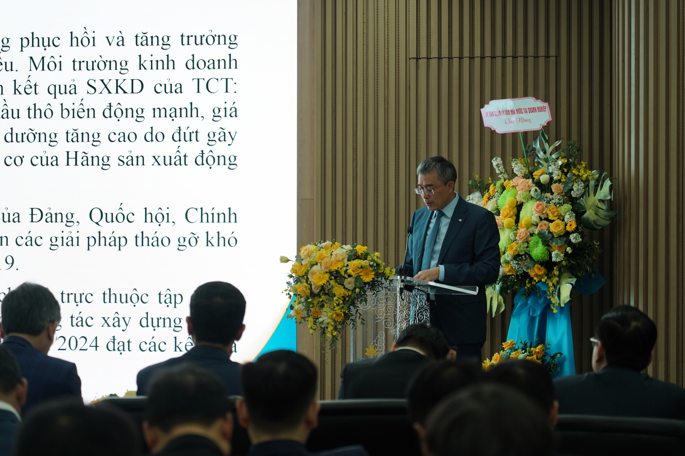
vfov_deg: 13.0
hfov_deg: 19.5
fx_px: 1998
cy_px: 228
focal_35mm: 105
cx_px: 342
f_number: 4
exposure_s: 1/125
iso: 500
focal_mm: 105
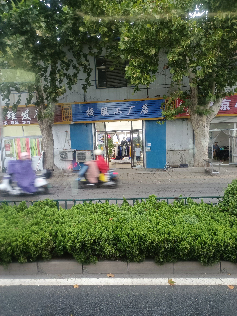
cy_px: 158
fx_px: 228
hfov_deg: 54.9
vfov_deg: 69.4
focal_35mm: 25
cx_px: 118
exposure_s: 1/25.1
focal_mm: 4.71
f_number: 1.79
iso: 1764
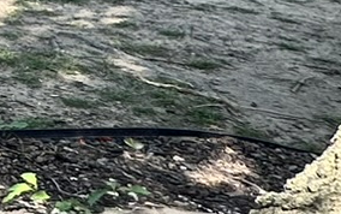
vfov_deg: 11.2
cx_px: -675
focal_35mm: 107
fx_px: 995
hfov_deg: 11.4
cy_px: -209
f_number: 2.2
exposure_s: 1/242
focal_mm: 2.22
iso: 40
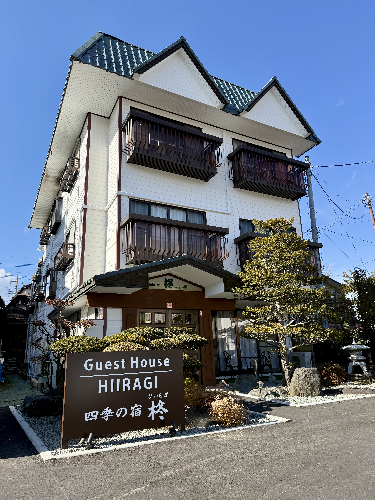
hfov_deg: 56.8
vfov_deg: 71.6
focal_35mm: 24
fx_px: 347
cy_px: 250
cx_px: 188
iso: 100
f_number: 1.78
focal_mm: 6.76
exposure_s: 1/2907
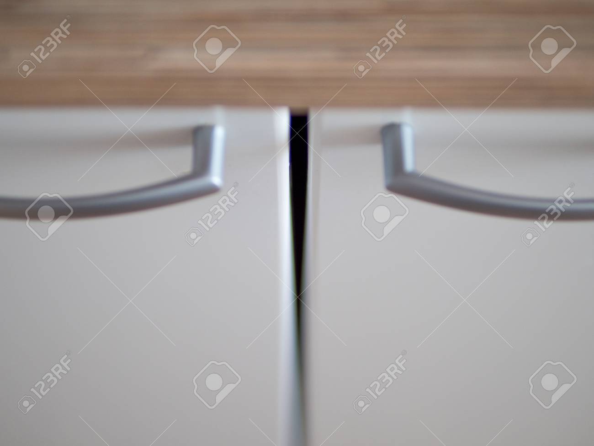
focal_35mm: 60
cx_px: 297
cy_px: 223
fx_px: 1030
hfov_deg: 32.2
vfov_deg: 24.4
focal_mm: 30
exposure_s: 1/100
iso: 400
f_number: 1.4
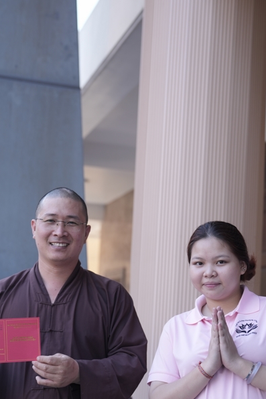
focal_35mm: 72
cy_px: 261
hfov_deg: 18.9
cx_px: 138
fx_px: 798
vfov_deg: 27.9
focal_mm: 44
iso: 200
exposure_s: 1/400
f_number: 2.5
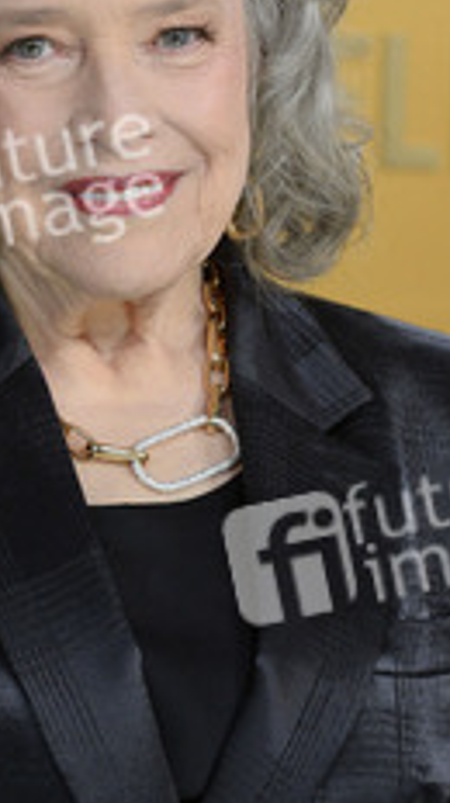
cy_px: 370
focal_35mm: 253
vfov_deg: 8.5
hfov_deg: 4.8
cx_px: 88
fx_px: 5383
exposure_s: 1/250
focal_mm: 140
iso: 2500
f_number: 5.6
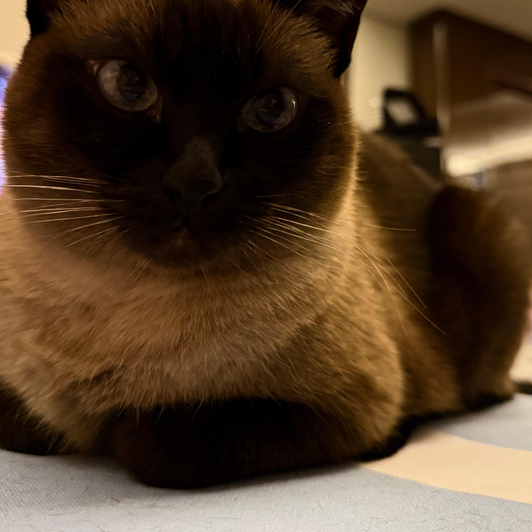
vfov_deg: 47.5
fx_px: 591
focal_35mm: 34
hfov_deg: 48.4
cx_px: 270
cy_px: 167
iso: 640
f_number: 1.78
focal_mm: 6.76
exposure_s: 1/60
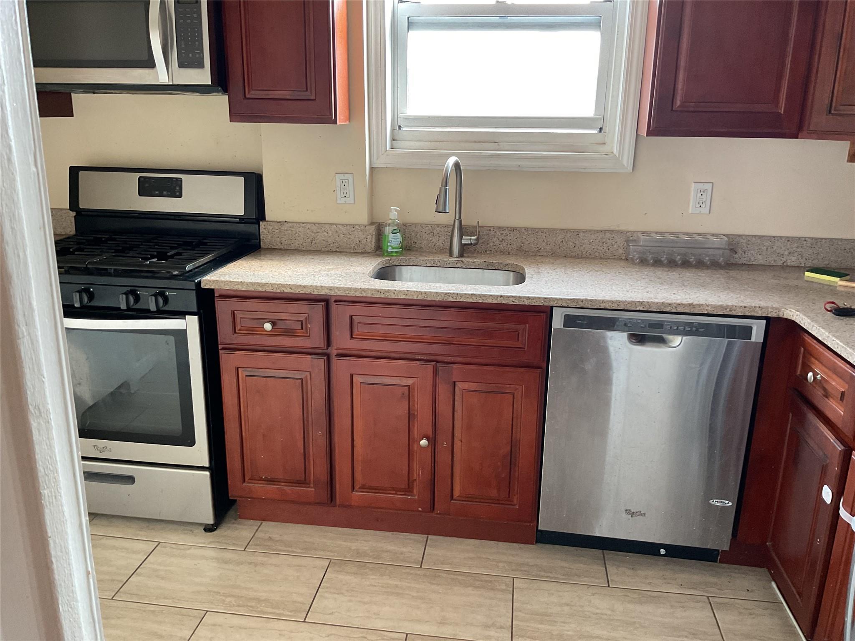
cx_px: 428
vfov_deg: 48.2
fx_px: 716
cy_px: 320
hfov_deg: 61.7
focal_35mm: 29
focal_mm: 3
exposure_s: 1/60
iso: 100
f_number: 1.8
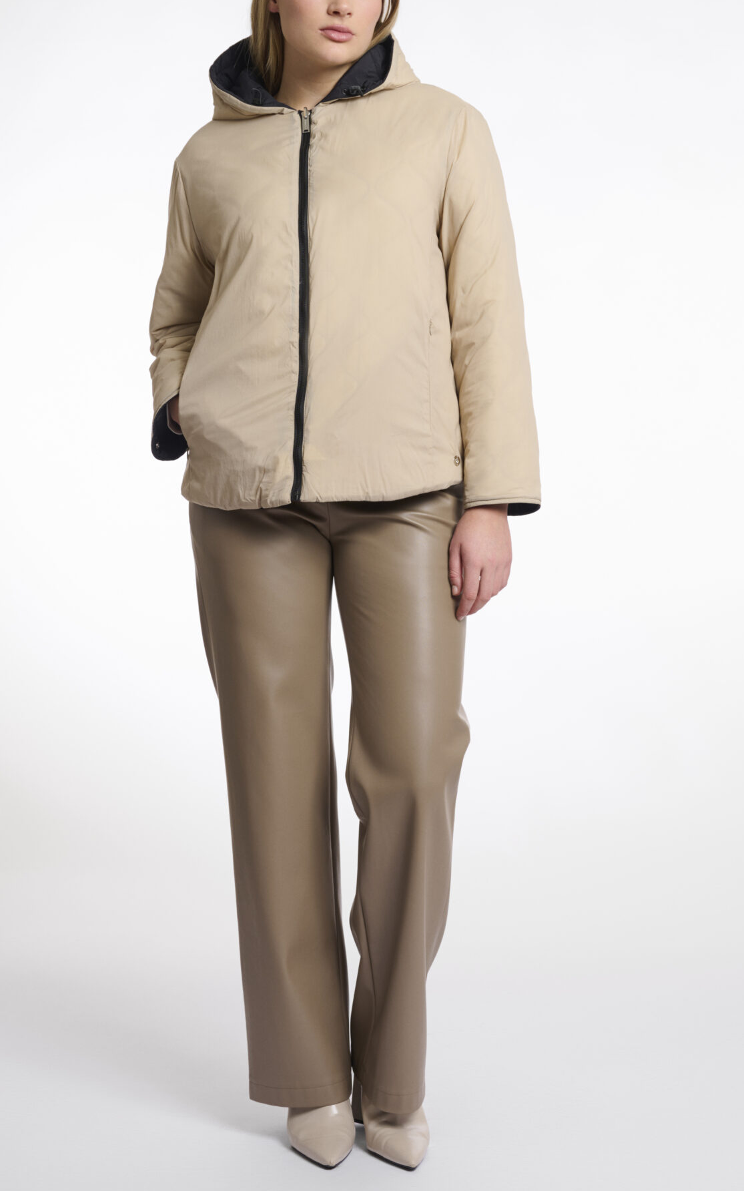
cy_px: 531
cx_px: 327
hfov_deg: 18.9
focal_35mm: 69
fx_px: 2239
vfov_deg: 29.8
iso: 125
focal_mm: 59
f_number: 8
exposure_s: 1/160
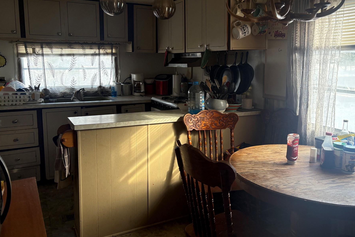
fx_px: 306
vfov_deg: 42.2
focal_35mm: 31
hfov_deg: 60.2
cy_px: 97
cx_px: 195
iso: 125
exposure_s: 1/135
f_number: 1.6
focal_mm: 5.96
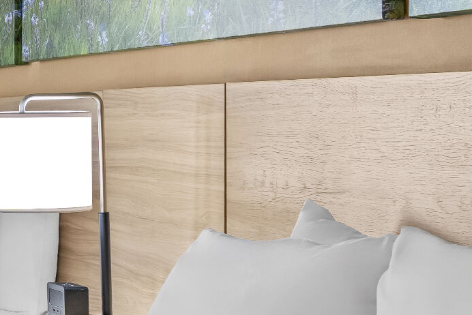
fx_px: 1364
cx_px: -440
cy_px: 157
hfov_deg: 15.9
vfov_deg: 13.2
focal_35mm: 104
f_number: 8
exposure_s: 1
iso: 400
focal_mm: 24
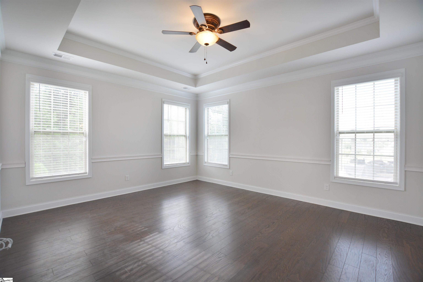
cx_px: 212
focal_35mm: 15
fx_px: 176
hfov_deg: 100.4
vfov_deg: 77.3
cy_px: 141
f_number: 4.5
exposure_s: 1/80
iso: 400
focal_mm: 10
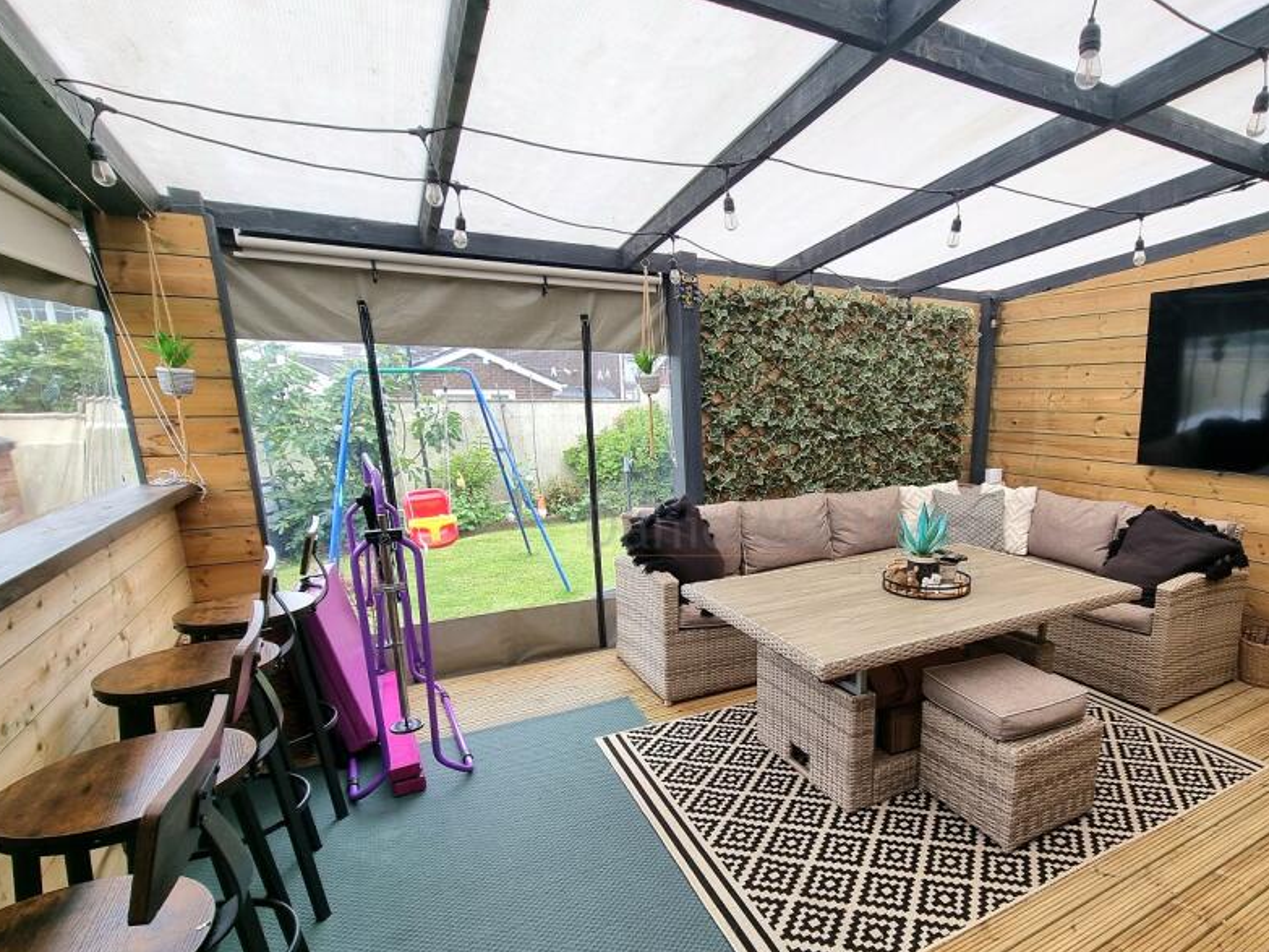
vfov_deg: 74.3
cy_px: 540
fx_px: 623
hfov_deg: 89.4
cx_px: 783
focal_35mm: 17
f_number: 2.2
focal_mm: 2.2
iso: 50
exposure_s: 1/357
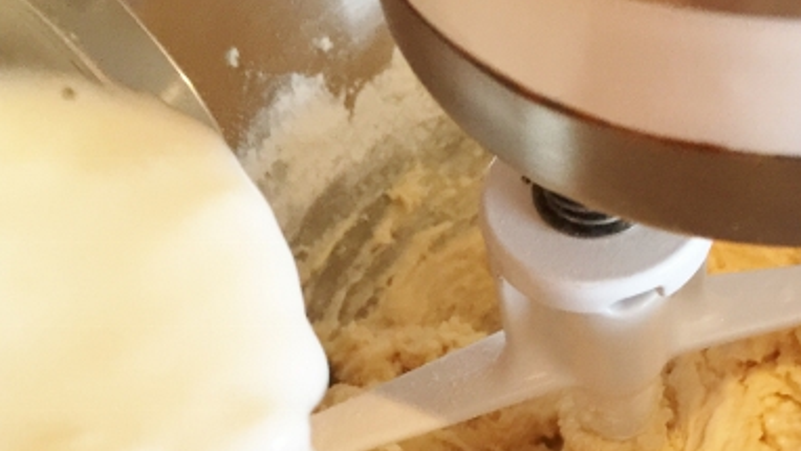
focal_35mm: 53
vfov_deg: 21.9
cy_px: 441
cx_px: 635
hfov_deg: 37.8
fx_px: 1126
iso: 125
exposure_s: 1/15
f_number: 2.2
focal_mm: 4.15
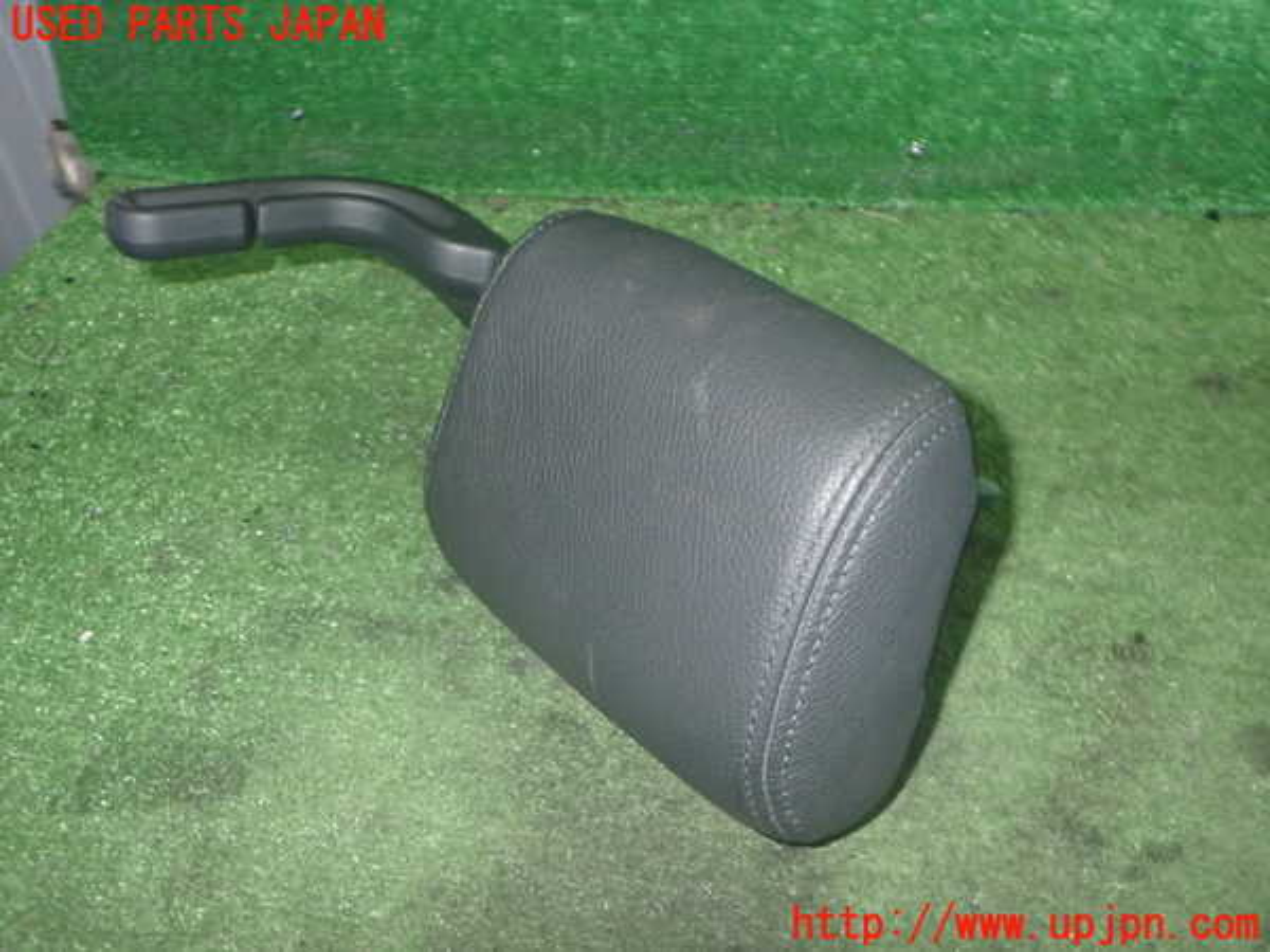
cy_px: 476
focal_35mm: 30
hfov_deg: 60.0
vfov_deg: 46.8
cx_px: 635
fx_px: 1101
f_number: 6.3
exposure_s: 1/30
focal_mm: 5.4
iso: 640
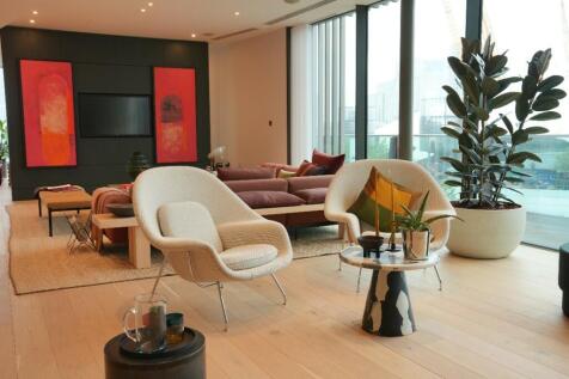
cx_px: 284
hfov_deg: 55.8
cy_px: 190
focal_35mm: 34
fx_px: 537
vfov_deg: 38.9
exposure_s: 1/100
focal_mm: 34
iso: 640
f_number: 7.1
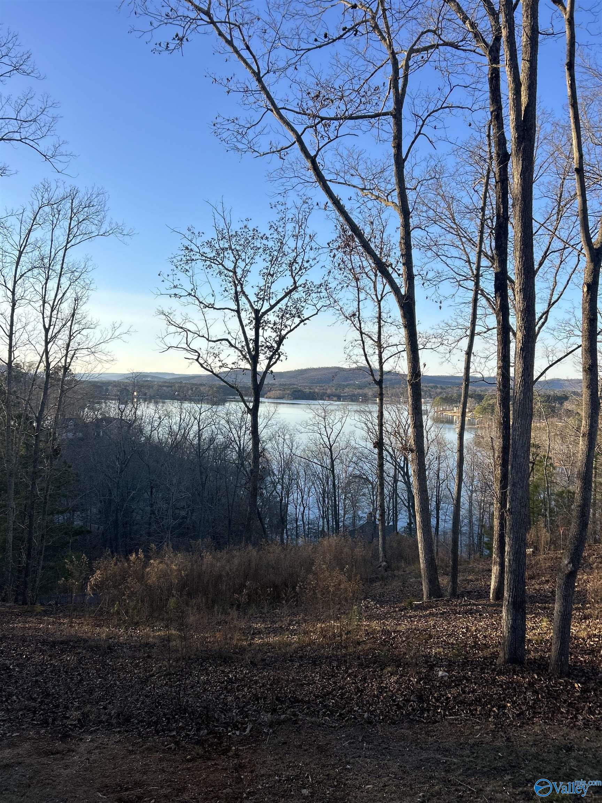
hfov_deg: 53.1
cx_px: 301
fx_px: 603
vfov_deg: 67.3
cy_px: 402
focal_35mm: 26
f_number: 1.5
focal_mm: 5.7
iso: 50
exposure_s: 1/1808
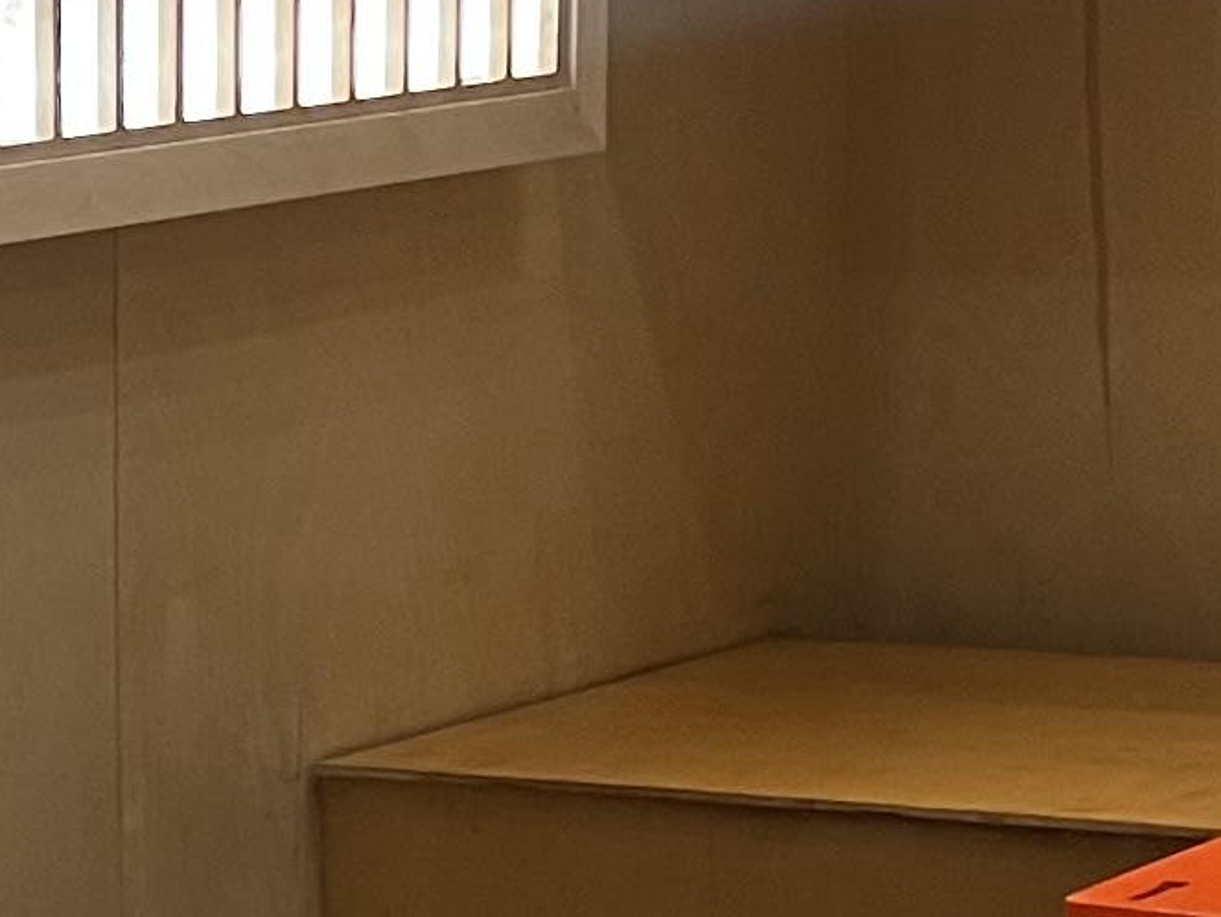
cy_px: 1109
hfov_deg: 12.0
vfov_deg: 9.3
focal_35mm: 158
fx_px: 5576
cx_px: -587
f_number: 1.5
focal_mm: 5.7
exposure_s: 1/60
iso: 80
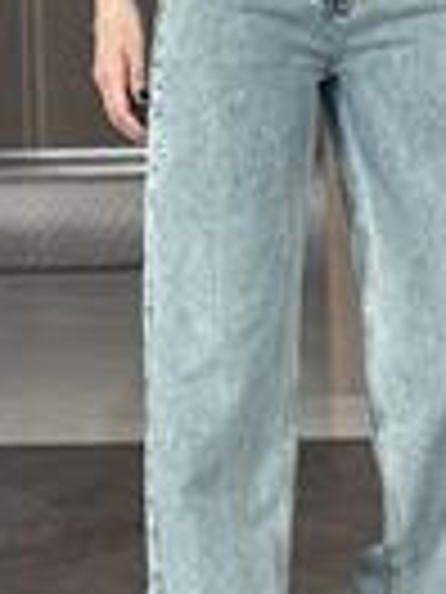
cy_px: 4
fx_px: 3161
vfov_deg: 10.7
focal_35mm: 184
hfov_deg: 8.1
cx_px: 302
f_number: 1.78
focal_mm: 6.86
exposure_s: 1/68
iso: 125
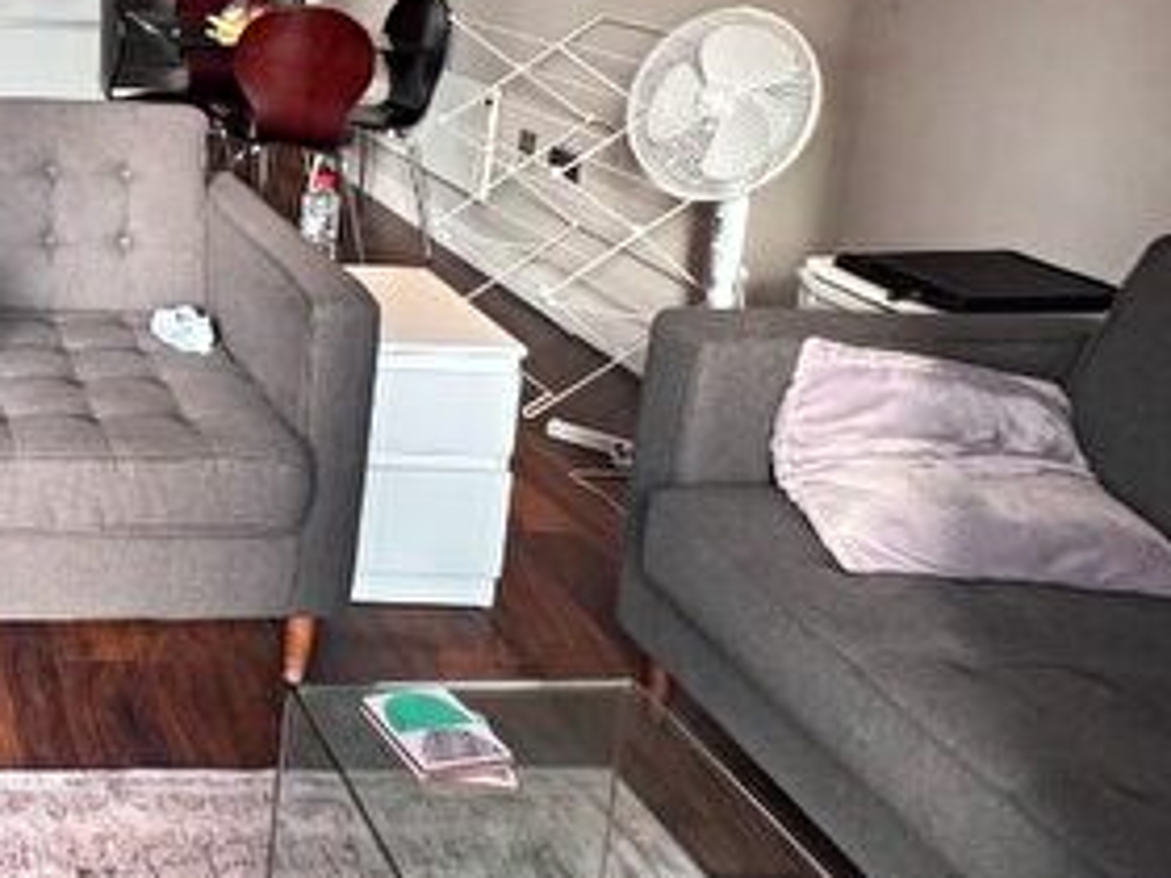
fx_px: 1184
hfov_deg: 42.0
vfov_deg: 37.1
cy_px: 31
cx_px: -109
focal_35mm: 35
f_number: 2.2
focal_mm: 2.22
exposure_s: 1/99
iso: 160
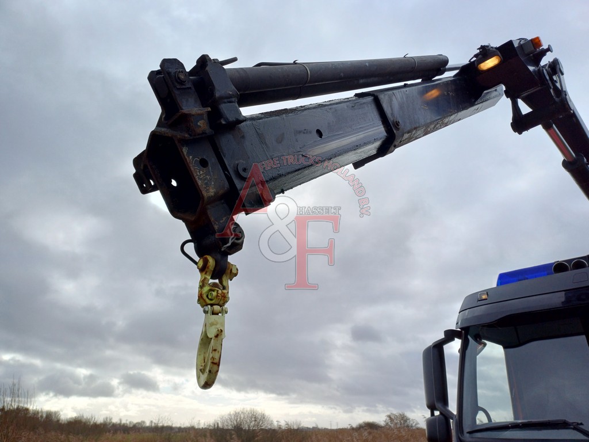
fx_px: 425
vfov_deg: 54.9
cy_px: 221
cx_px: 294
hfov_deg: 69.4
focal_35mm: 25
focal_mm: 4.65
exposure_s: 1/1361
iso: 50
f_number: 1.8
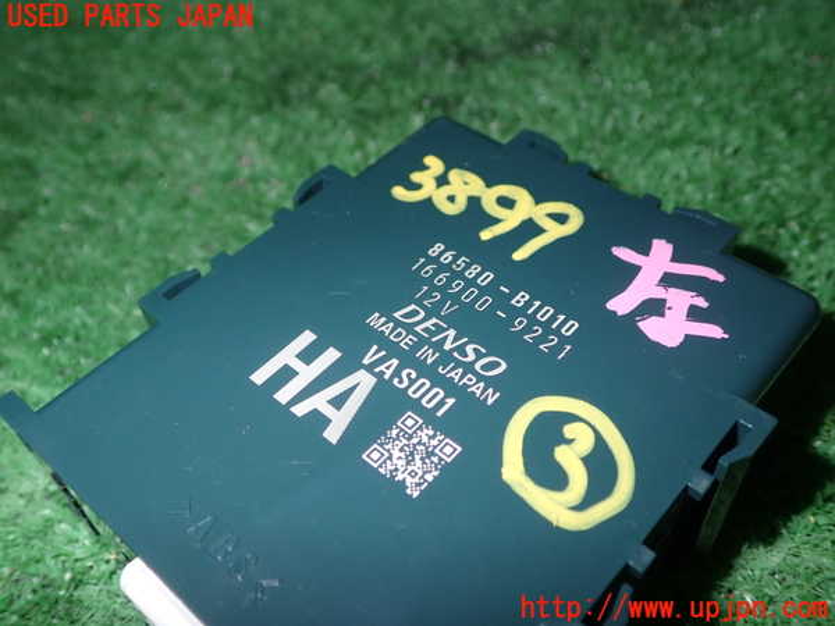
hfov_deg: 51.4
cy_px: 313
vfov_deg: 39.7
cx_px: 418
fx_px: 868
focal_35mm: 36
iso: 200
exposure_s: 1/40
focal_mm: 6.37
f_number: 7.1
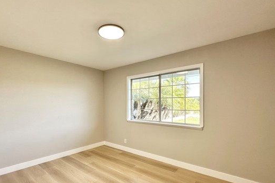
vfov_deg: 67.0
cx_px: 126
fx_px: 137
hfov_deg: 89.8
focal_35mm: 18
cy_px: 104
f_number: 2.2
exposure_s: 1/99
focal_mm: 2.22
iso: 50
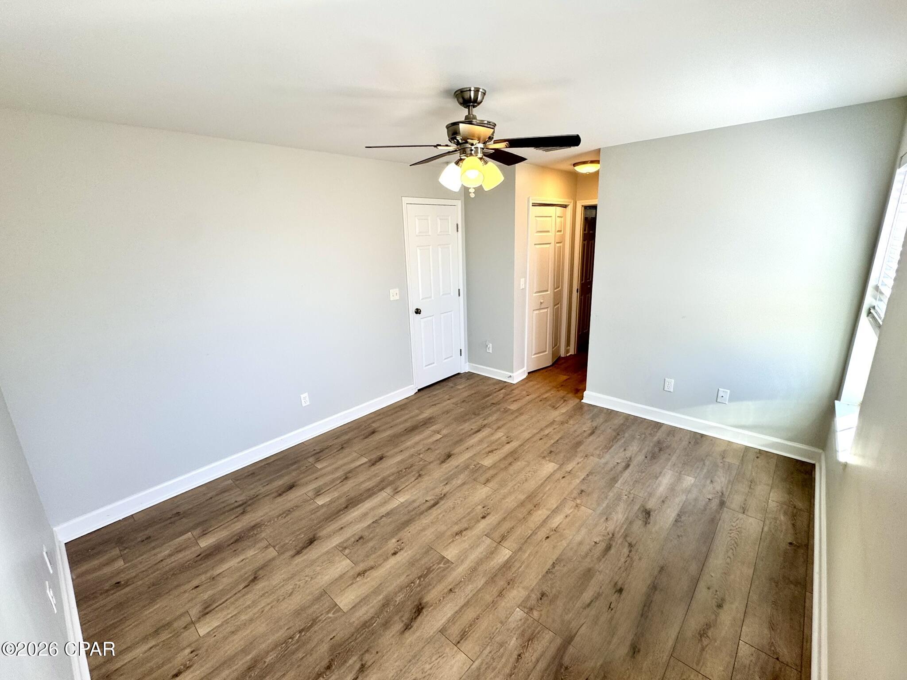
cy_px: 340
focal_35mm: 14
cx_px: 454
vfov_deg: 85.7
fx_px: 367
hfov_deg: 102.1
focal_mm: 2.22
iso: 50
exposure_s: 1/120
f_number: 2.2
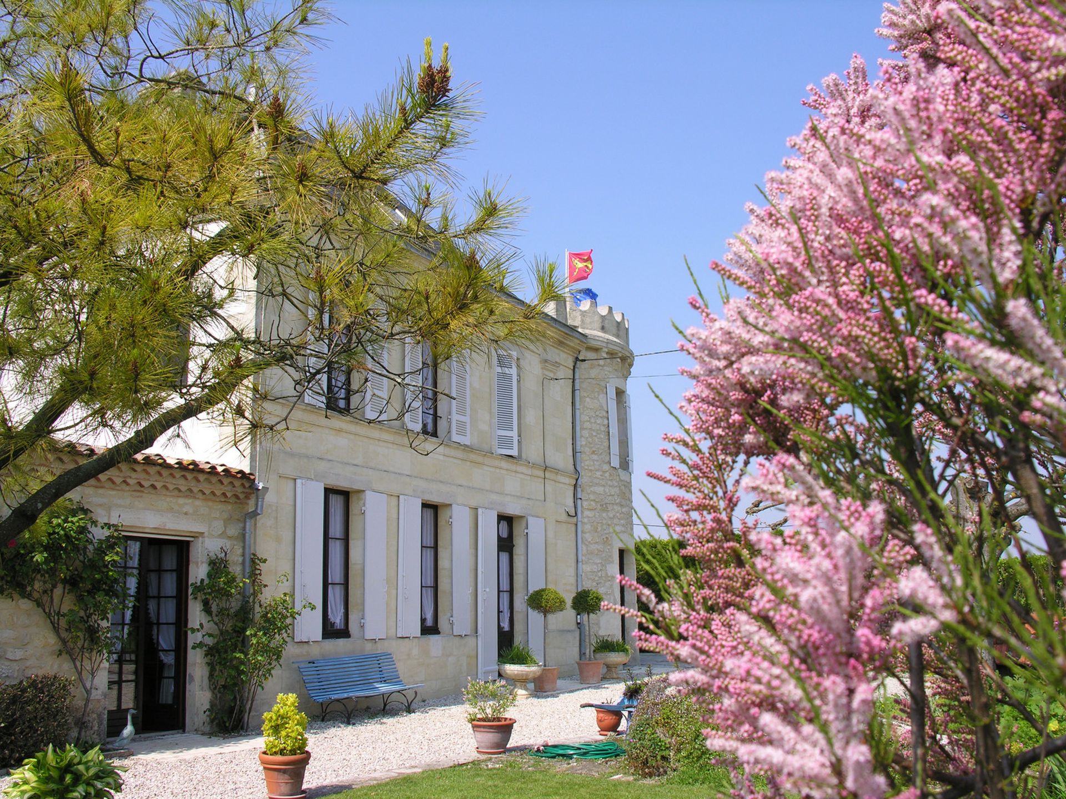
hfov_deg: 52.6
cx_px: 533
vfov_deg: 40.7
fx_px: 1078
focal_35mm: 35
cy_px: 400
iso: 50
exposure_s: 1/238
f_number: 5.6
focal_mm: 8.9
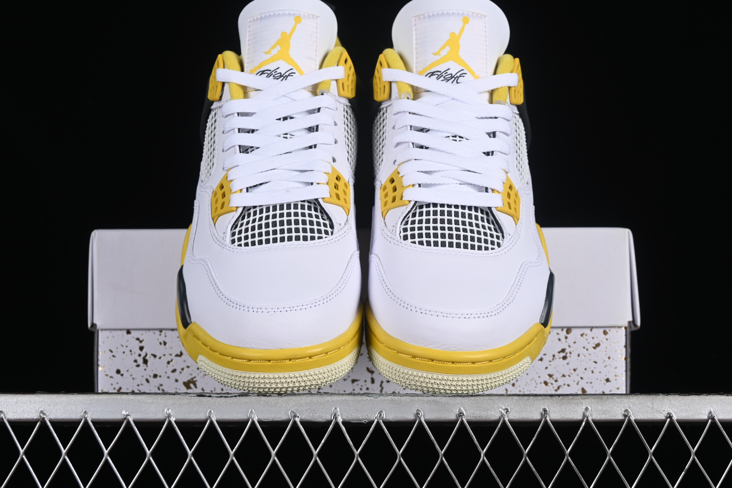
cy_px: 244
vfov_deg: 18.2
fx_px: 1525
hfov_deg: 27.0
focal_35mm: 75
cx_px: 366
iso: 160
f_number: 8
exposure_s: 1/80
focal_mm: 50
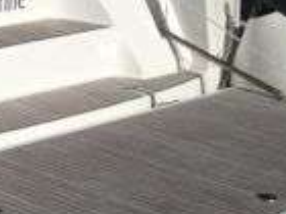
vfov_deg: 9.0
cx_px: -308
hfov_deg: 11.1
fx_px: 1322
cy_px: -118
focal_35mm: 160
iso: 64
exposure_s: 1/5025
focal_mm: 4.28
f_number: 2.4
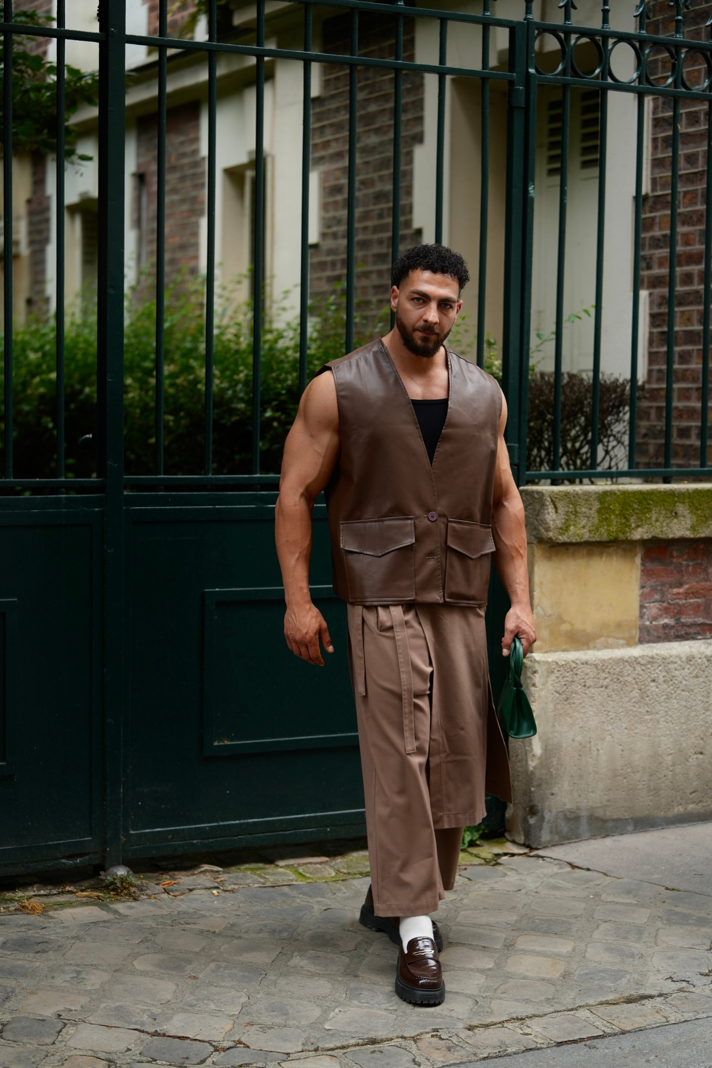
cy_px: 534
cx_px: 356
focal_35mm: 70
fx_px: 2077
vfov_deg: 28.8
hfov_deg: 19.5
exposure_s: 1/320
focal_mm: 70
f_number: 2.8
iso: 200
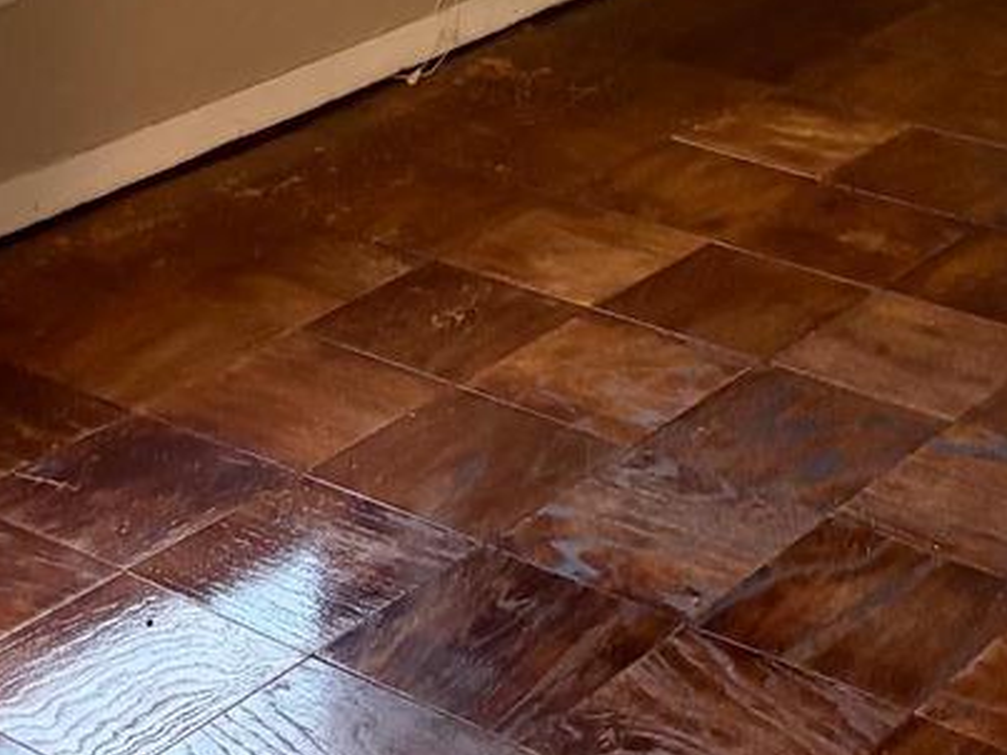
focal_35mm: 93
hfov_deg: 21.0
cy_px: -482
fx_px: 2705
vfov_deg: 14.5
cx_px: 695
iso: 400
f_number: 1.6
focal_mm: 5.96
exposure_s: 1/60
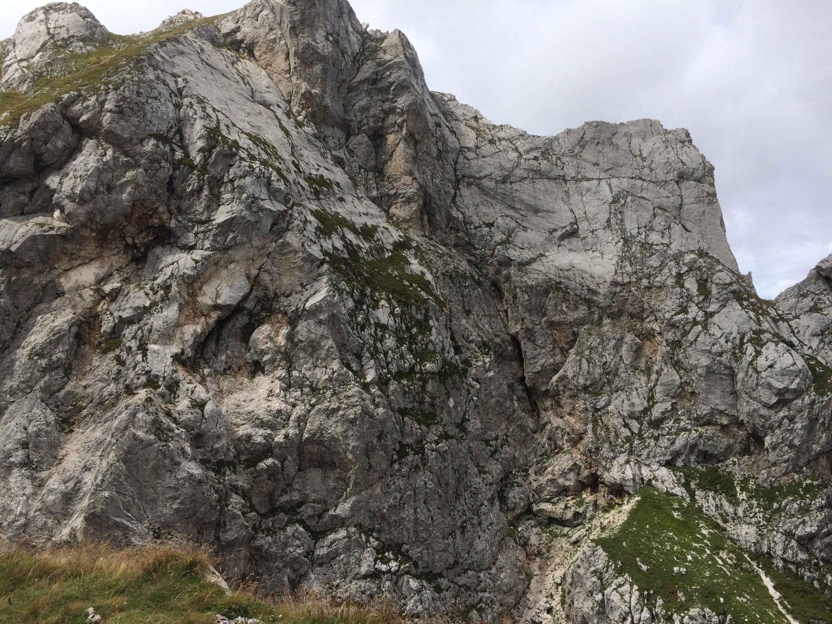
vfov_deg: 48.2
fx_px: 697
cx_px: 416
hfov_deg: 61.7
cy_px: 312
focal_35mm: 29
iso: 32
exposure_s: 1/2283
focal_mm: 4.15
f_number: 2.2
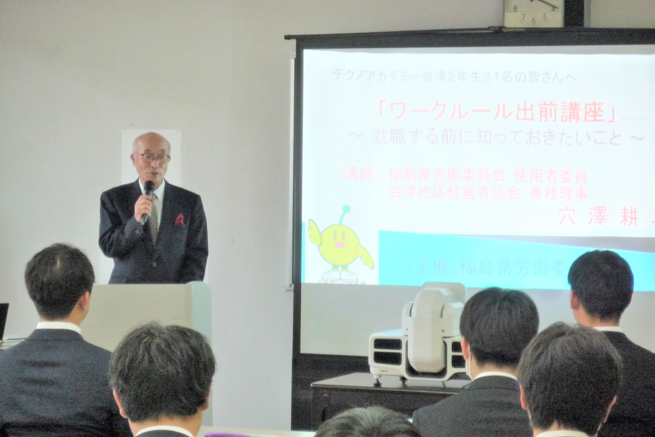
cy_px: 190
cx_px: 328
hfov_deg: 15.6
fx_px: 2383
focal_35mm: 131
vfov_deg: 10.5
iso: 400
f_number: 5.9
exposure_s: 1/50
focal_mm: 22
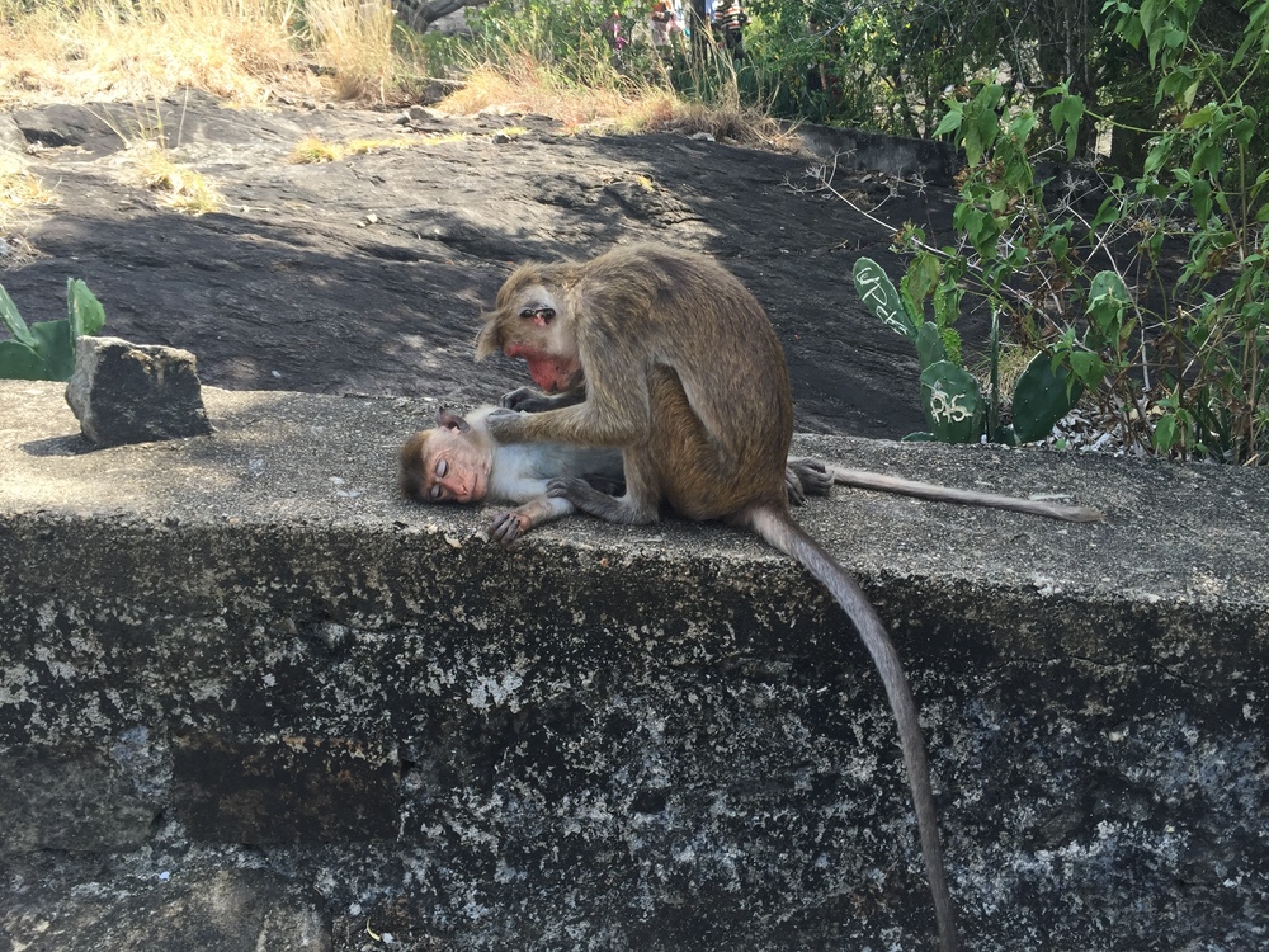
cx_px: 634
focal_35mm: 29
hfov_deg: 61.7
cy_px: 476
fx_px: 1063
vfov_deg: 48.2
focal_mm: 4.15
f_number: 2.2
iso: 32
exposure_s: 1/341
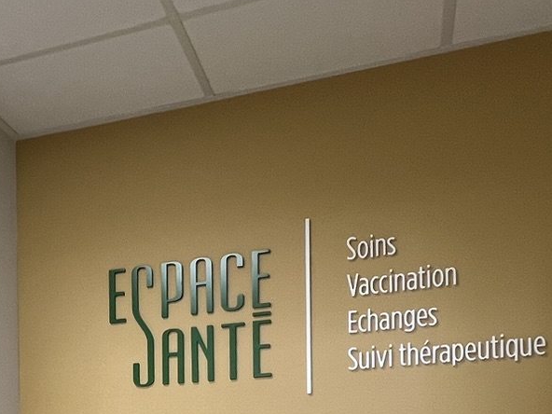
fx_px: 718
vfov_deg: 27.3
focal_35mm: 45
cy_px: 529
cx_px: 121
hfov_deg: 40.6
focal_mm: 1.57
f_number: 1.8
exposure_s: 1/100
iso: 160
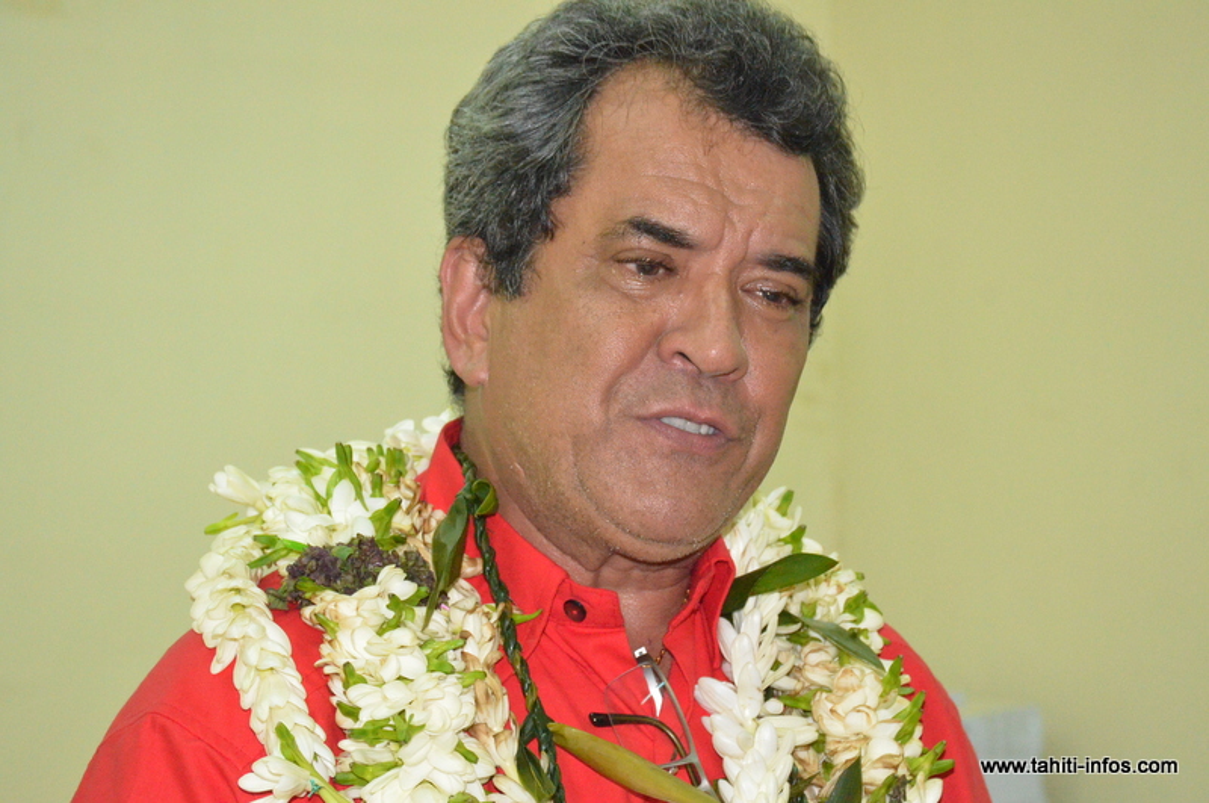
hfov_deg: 24.2
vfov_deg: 16.2
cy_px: 402
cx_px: 604
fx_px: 2817
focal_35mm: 84
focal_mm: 56
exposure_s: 1/100
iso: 6400
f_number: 8
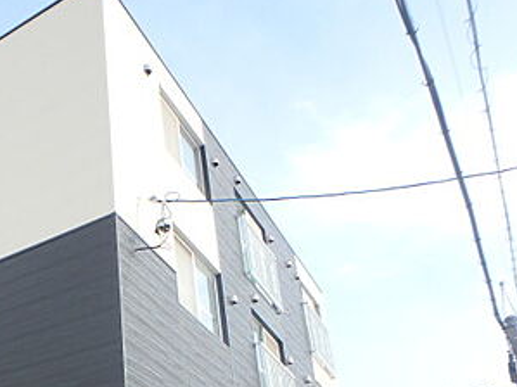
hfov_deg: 37.1
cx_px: -16
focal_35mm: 45
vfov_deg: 29.5
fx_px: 672
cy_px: 406
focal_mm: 3.7
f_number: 3.5
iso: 125
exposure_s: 1/640
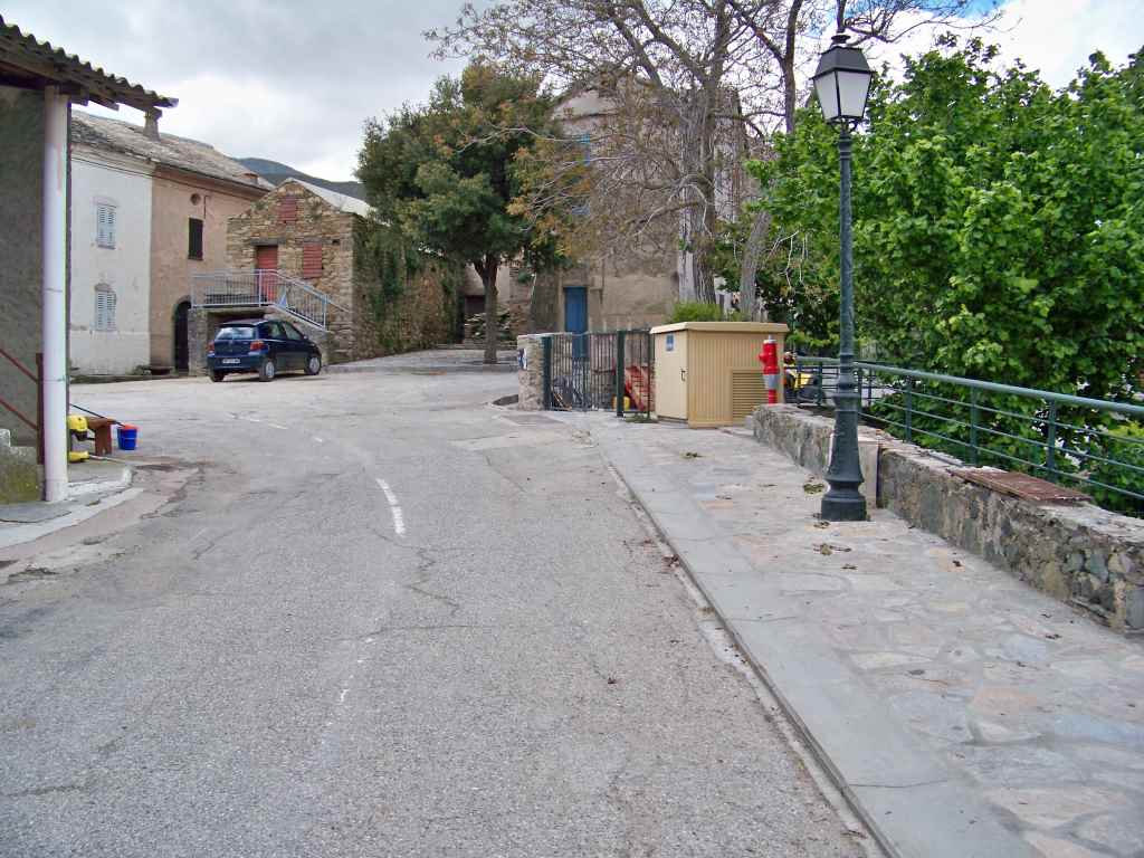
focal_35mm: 33
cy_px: 429
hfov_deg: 55.4
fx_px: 1091
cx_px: 572
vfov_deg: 42.9
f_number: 2.8
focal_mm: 5.85
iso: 64
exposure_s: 1/640
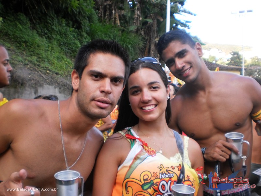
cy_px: 98
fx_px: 271
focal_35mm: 36
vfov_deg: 39.7
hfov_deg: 51.4
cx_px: 130
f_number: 3.1
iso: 100
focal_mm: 6.3
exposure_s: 1/40
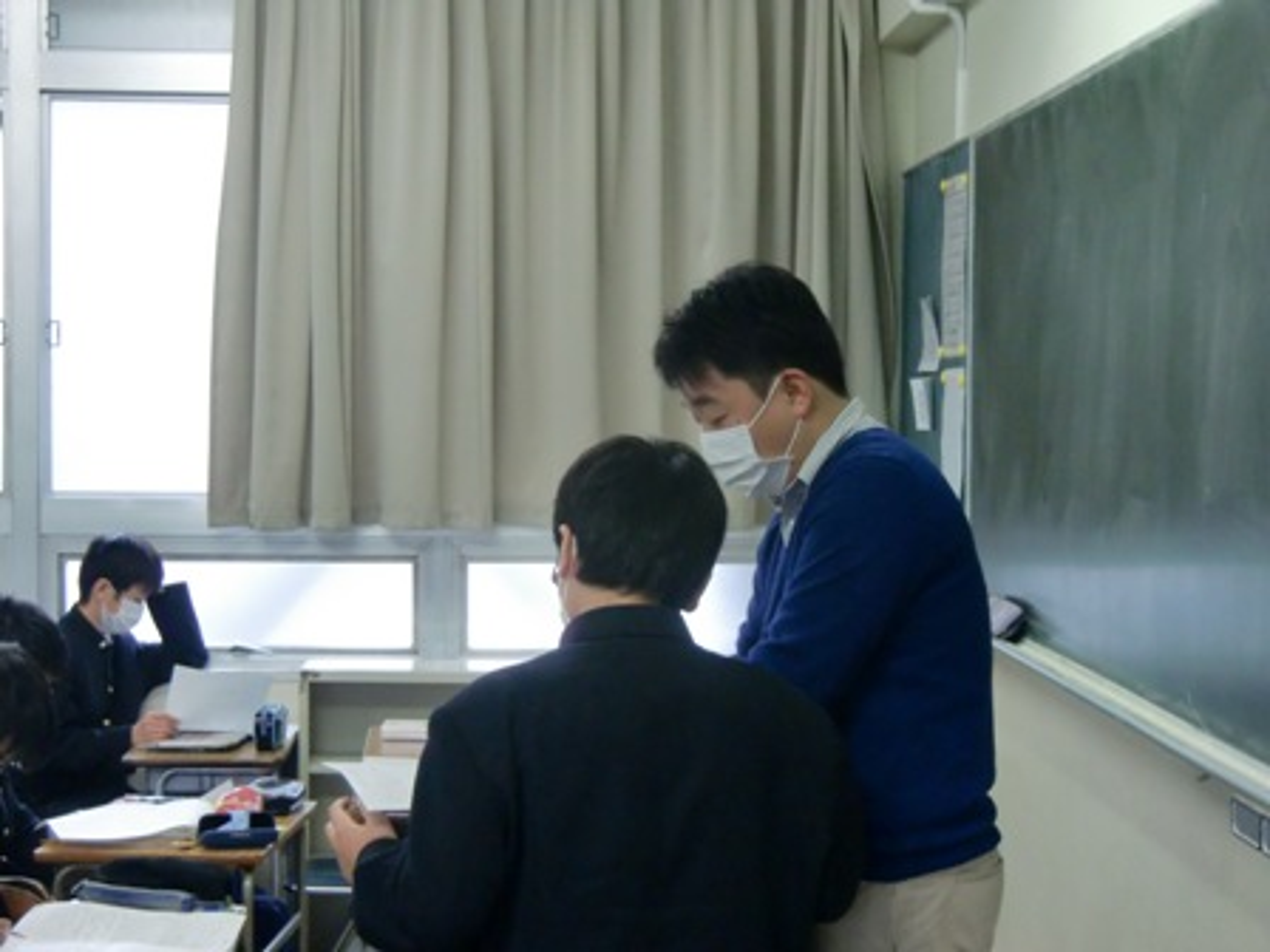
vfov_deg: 22.6
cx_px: 635
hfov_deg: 29.8
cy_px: 476
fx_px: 2385
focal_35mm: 65
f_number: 4.4
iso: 400
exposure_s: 1/50
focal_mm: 11.6
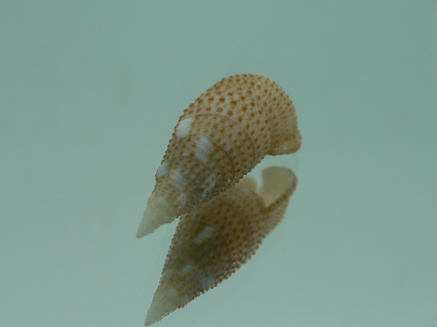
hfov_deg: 46.8
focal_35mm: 40
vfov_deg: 36.0
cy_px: 162
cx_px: 202
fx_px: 505
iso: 80
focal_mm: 4.6
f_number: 2.8
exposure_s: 1/80
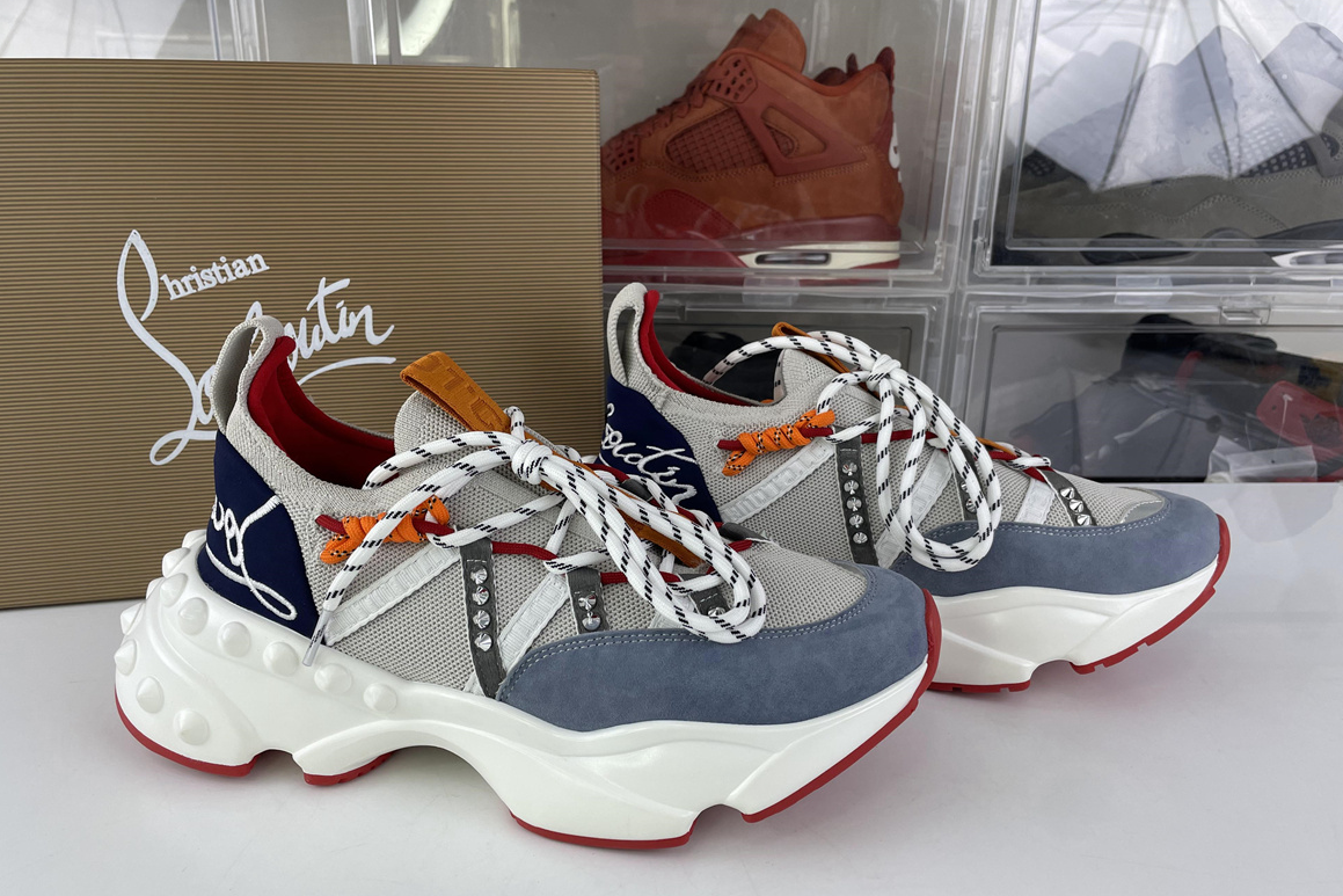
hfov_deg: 65.5
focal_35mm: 28
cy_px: 500
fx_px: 1045
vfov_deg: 46.3
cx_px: 665
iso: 32
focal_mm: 4.2
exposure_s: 1/248
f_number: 1.6
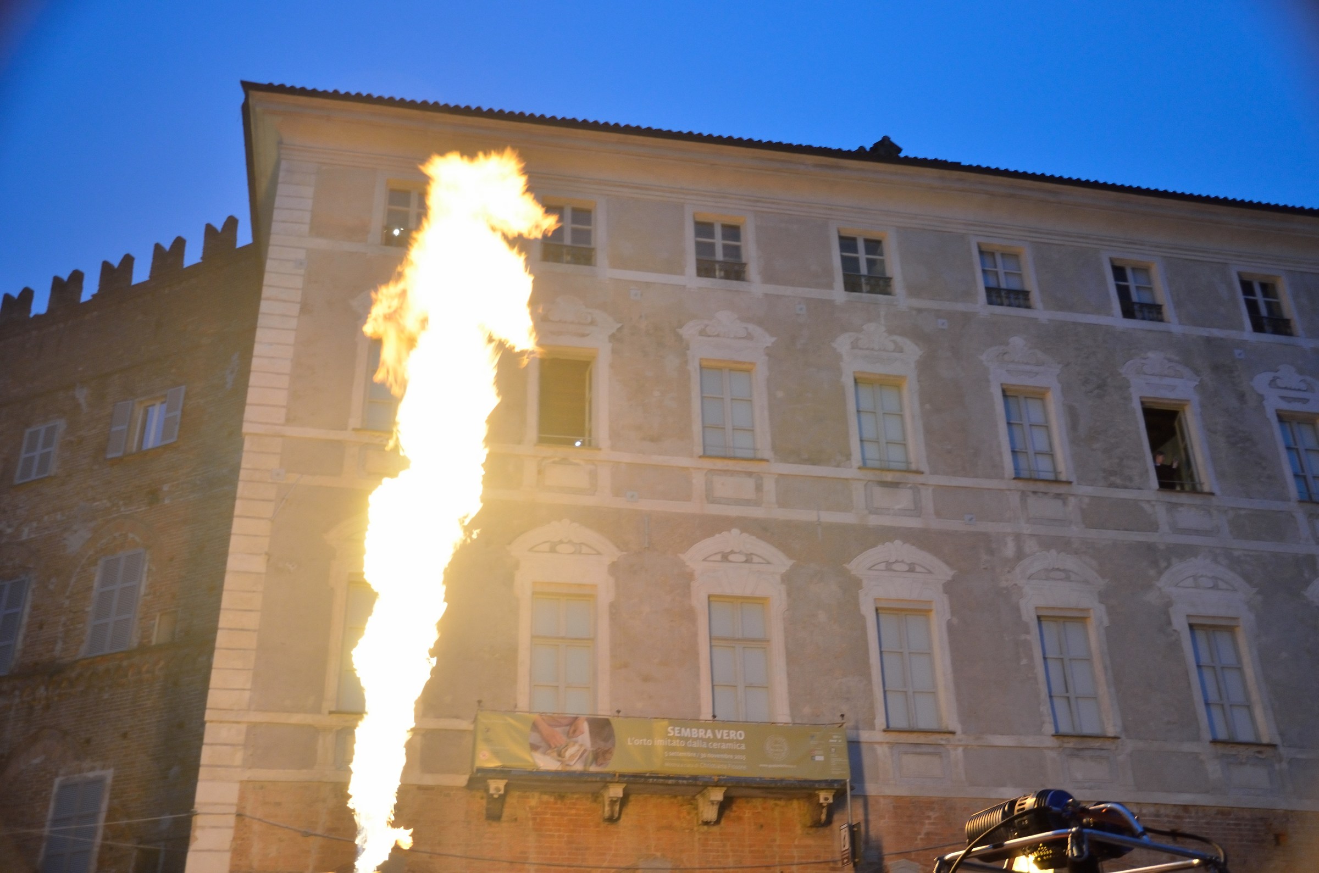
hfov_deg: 53.2
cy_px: 436
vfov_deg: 36.7
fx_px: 1316
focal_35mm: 36
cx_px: 660
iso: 800
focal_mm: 24
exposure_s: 1/40
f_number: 3.8
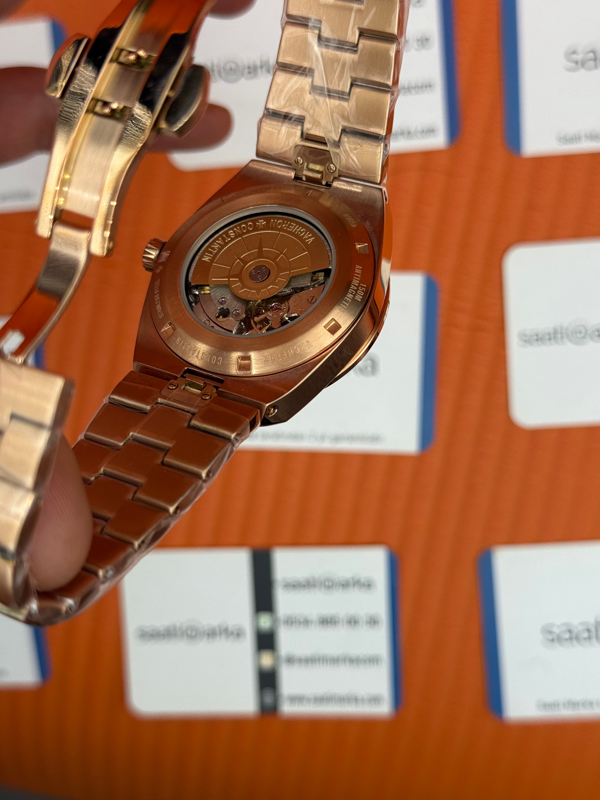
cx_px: 300
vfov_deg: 39.7
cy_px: 400
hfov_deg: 30.3
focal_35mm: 48
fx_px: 1109
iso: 64
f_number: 1.78
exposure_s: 1/620
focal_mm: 6.76
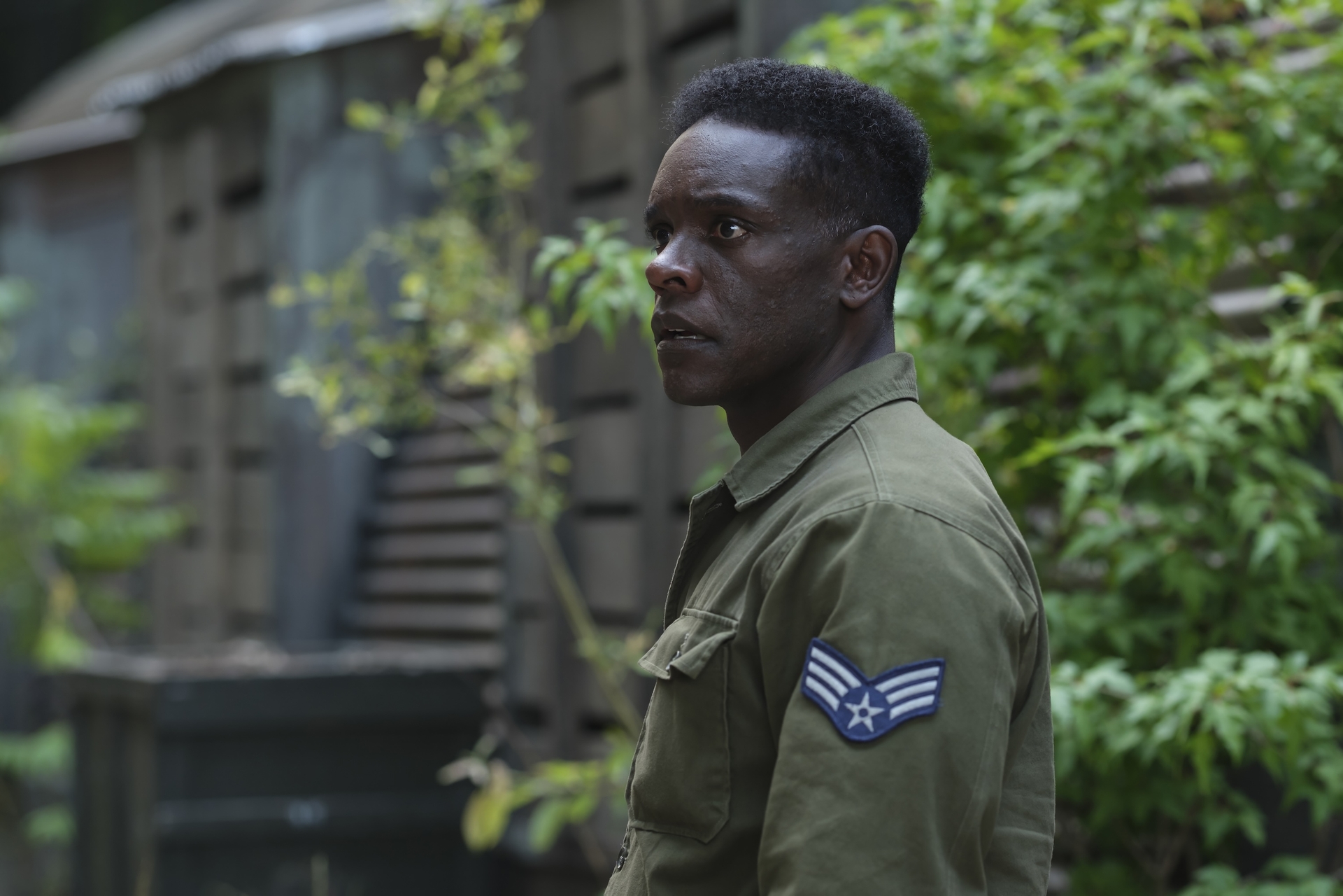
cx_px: 672
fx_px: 5036
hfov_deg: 15.2
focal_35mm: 135
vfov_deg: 10.2
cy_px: 448
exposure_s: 1/125
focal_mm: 90
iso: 800
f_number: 2.5
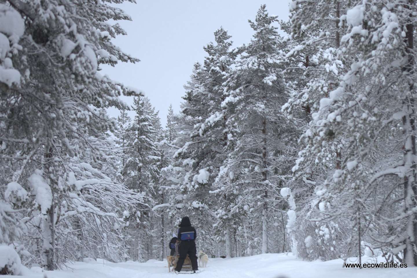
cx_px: 208
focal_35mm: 95
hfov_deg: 21.5
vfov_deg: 14.4
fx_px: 1101
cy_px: 139
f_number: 2.8
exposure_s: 1/100
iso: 250
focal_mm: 95
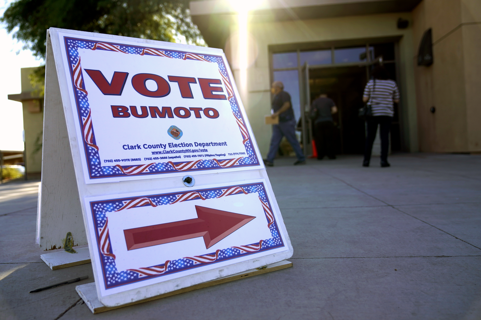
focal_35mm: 30
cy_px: 160
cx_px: 240
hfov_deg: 61.9
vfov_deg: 43.6
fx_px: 401
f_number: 2.8
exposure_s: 1/1250
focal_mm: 30
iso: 100
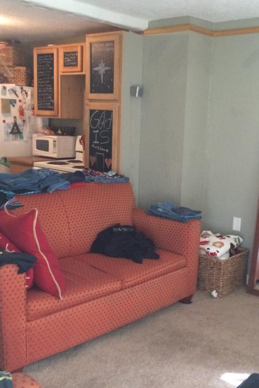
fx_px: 442
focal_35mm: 41
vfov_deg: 47.4
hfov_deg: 32.4
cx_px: 166
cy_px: 192
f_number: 2.2
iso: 320
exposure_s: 1/30
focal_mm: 4.15
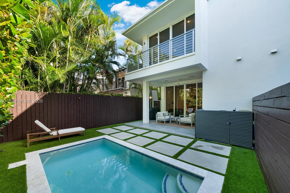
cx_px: 139
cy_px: 101
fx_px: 105
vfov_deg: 85.3
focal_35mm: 13
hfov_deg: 108.3
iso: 125
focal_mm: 12
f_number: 11
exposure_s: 1/25
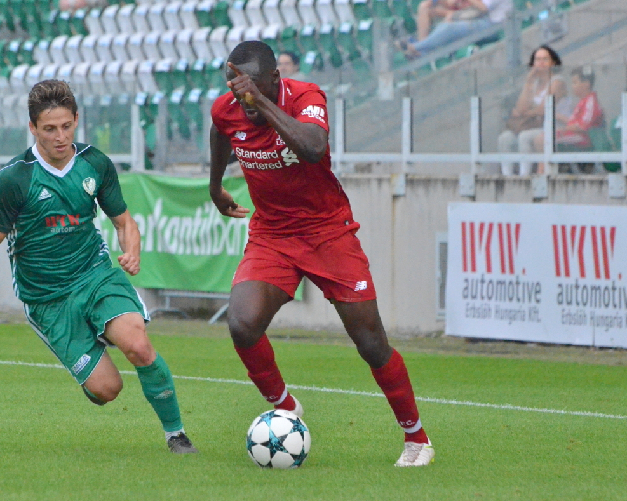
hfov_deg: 5.1
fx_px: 6975
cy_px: 251
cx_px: 316
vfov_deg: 4.1
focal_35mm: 376
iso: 6400
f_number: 7.1
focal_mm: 220
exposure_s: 1/5000
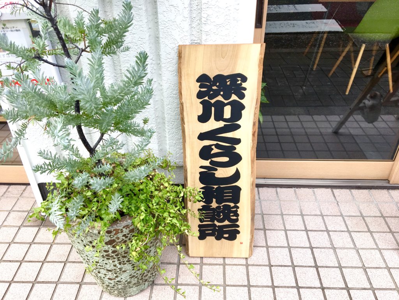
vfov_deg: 48.2
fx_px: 334
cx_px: 200
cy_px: 150
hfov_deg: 61.7
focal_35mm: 29
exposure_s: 1/289
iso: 25
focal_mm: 4.15
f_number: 2.2
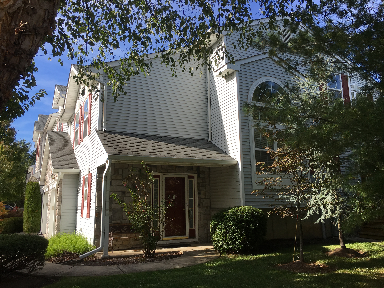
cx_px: 192
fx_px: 322
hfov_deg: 61.7
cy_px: 144
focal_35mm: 29
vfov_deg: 48.2
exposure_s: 1/855
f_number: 2.2
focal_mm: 4.15
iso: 25
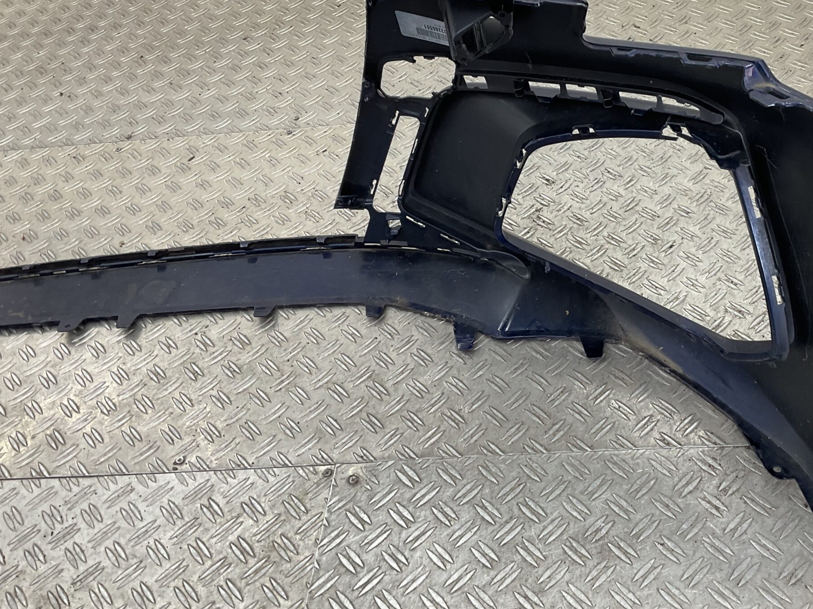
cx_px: 536
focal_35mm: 41
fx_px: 963
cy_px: 247
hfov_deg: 45.2
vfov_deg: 35.0
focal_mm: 3
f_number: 1.8
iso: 25
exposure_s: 1/100
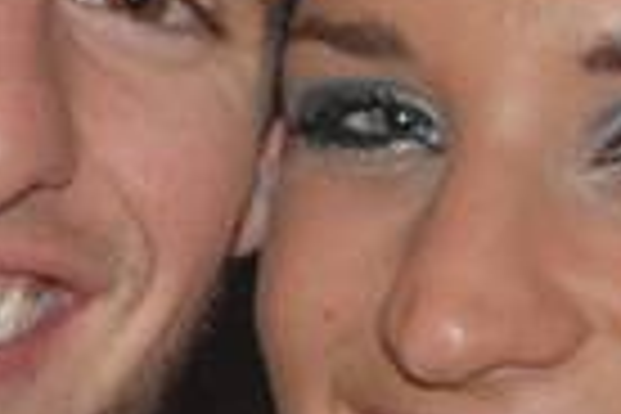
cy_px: 108
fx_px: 5692
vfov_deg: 4.2
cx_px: 338
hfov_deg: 6.2
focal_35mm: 330
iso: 400
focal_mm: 55
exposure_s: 1/60
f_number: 4
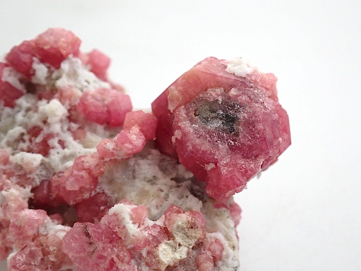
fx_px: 1053
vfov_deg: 14.6
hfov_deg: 19.5
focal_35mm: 101
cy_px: 135
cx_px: 182
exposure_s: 1/40
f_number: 4.9
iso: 800
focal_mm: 18
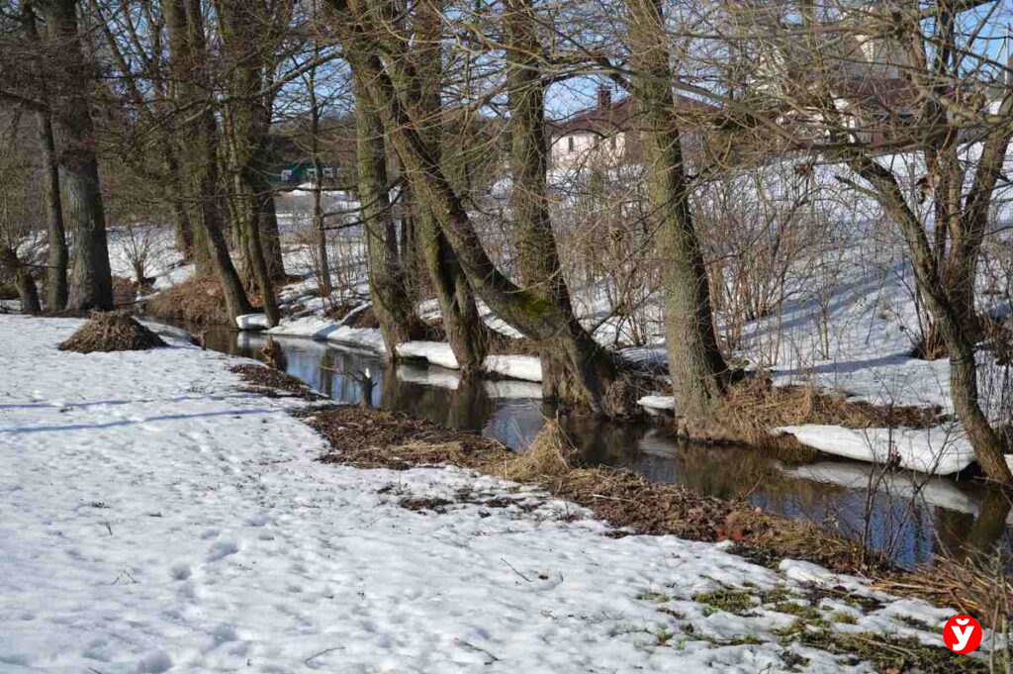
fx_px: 1476
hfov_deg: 37.9
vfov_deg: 25.7
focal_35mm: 52
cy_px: 337
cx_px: 506
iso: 100
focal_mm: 35
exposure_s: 1/640
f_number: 4.5
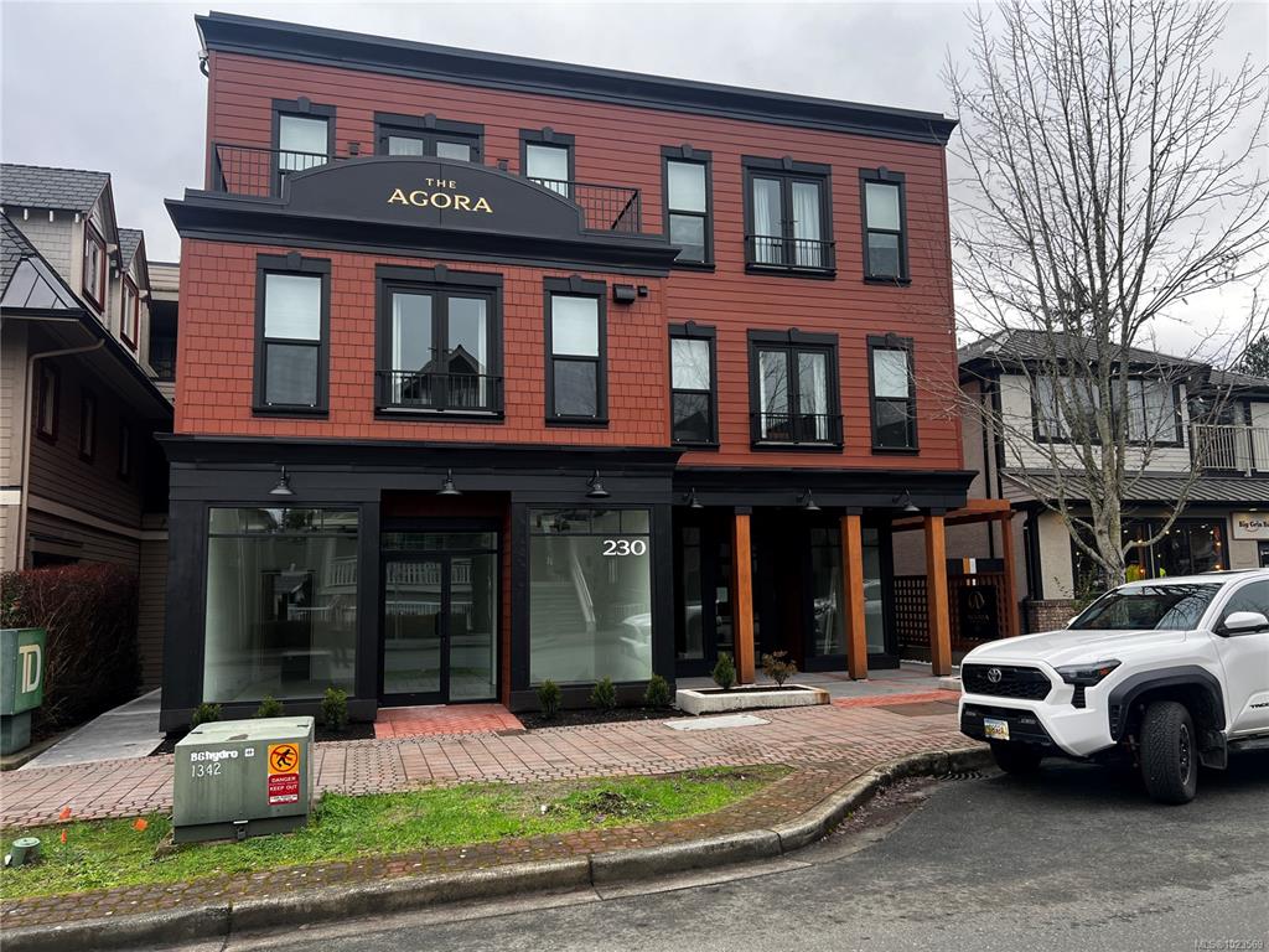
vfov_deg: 53.1
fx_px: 953
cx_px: 634
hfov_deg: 67.3
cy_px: 476
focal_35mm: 26
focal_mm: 5.7
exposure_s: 1/349
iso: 50
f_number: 1.5
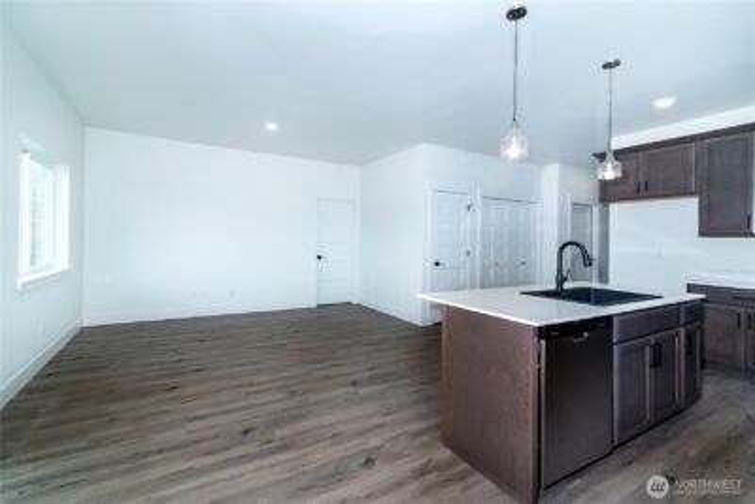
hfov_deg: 96.7
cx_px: 378
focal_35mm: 16
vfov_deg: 73.8
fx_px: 336
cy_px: 252
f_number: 4.5
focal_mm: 16
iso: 200
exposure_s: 1/125
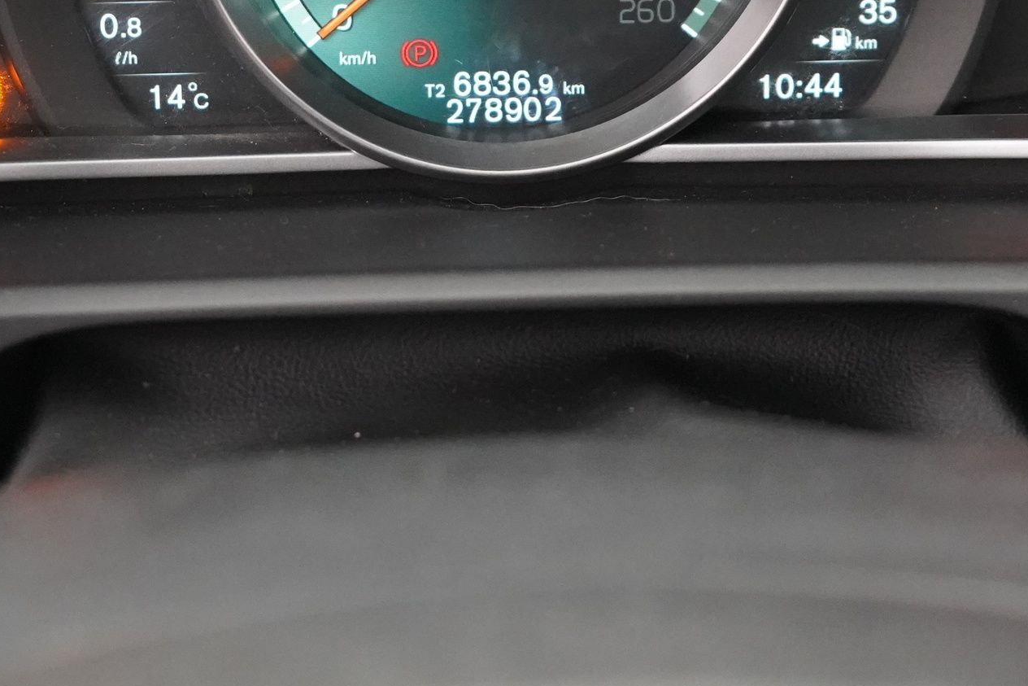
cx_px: 476
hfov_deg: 23.4
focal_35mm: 87
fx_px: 2484
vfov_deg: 15.5
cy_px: 66
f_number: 4.5
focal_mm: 44
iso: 12800
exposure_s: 1/60
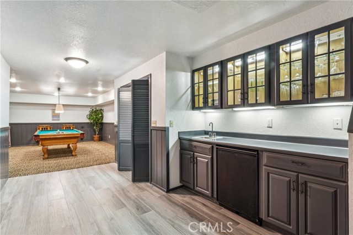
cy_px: 118
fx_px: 175
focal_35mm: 18
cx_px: 176
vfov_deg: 67.6
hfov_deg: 90.4
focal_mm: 17.9
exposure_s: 3.2
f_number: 13
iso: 100
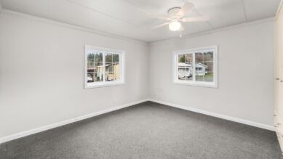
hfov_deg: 106.8
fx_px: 105
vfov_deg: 74.3
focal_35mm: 14
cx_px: 140
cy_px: 74
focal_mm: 13
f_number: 7.1
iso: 250
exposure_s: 1/60
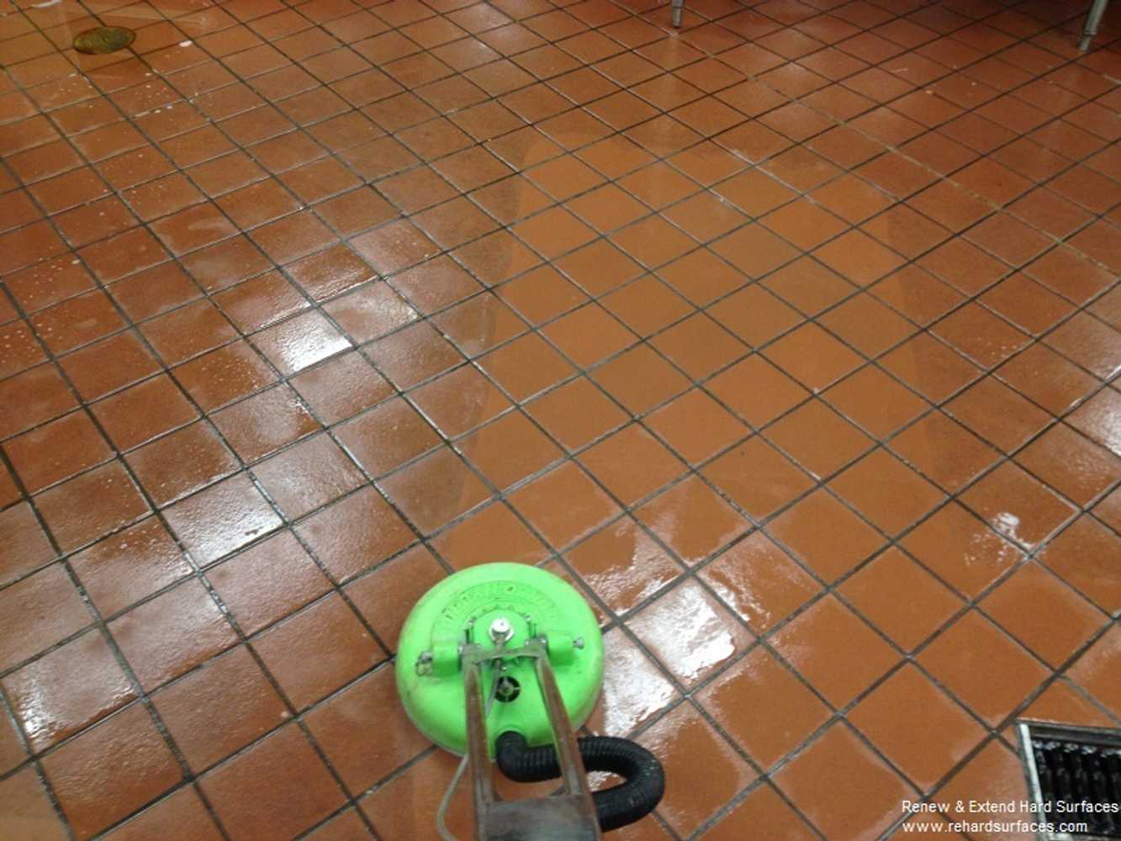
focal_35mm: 35
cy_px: 420
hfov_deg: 52.6
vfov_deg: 40.7
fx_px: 1134
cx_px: 560
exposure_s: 1/20
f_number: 2.4
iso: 64
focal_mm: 4.28
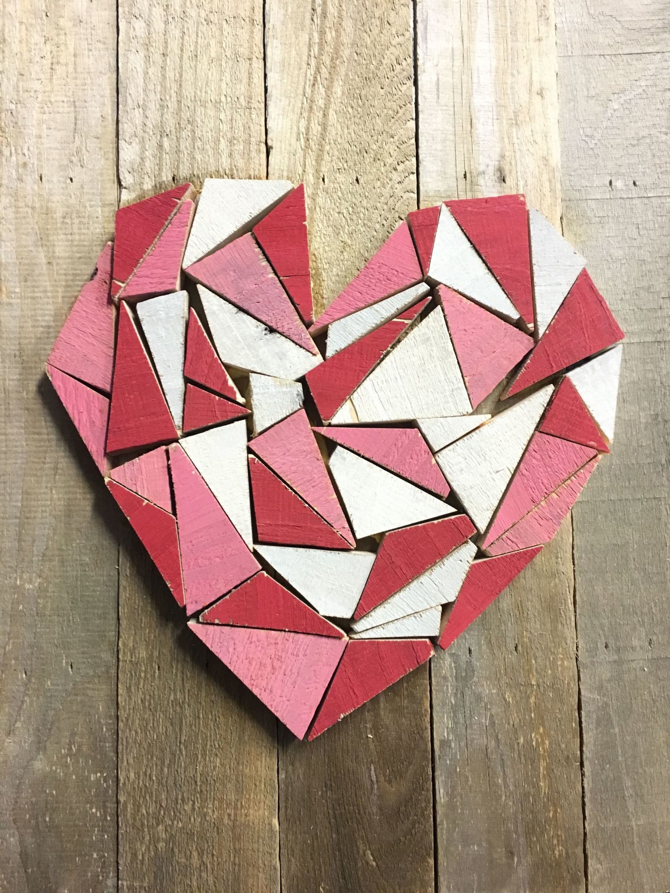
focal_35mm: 29
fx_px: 748
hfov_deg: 48.2
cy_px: 446
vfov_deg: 61.7
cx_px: 335
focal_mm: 4.15
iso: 200
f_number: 2.2
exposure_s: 1/30
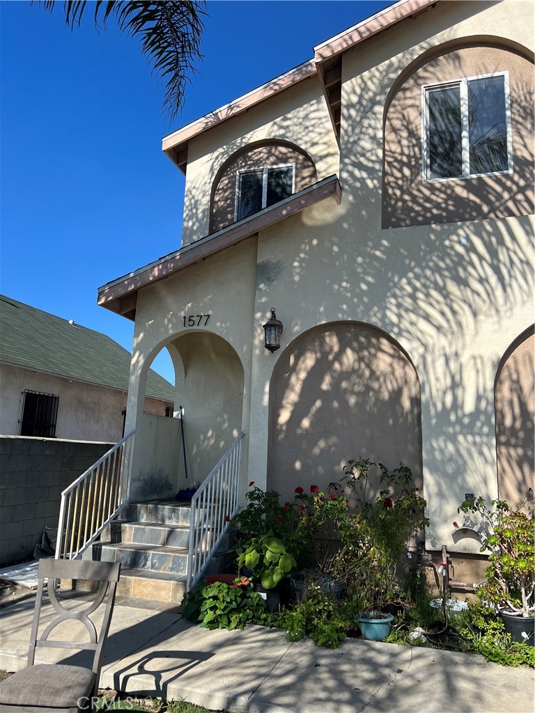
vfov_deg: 67.3
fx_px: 536
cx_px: 268
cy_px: 356
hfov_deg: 53.1
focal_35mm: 26
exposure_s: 1/3356
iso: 50
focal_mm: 5.7
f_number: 1.5
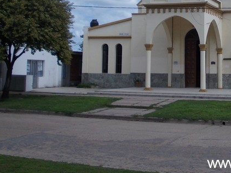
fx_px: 460
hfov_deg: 27.5
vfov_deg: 20.9
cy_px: 26
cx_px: 190
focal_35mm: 69
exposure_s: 1/500
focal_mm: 5.3
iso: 80
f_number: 6.2
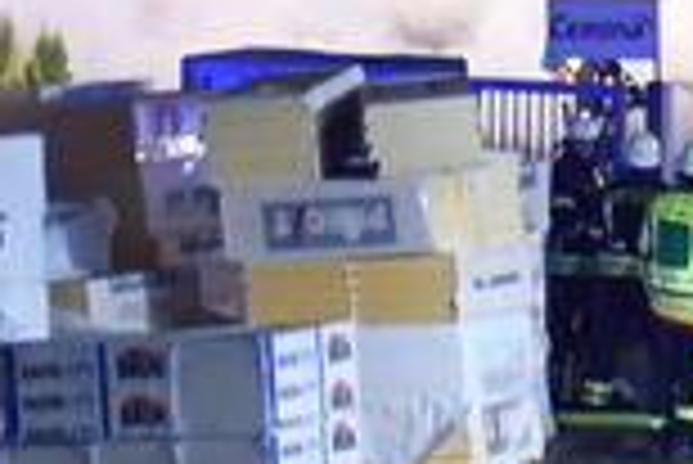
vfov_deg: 4.3
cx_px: 360
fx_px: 6087
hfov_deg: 6.5
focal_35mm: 316
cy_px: -703
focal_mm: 27
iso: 3200
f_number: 2.8
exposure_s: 1/60
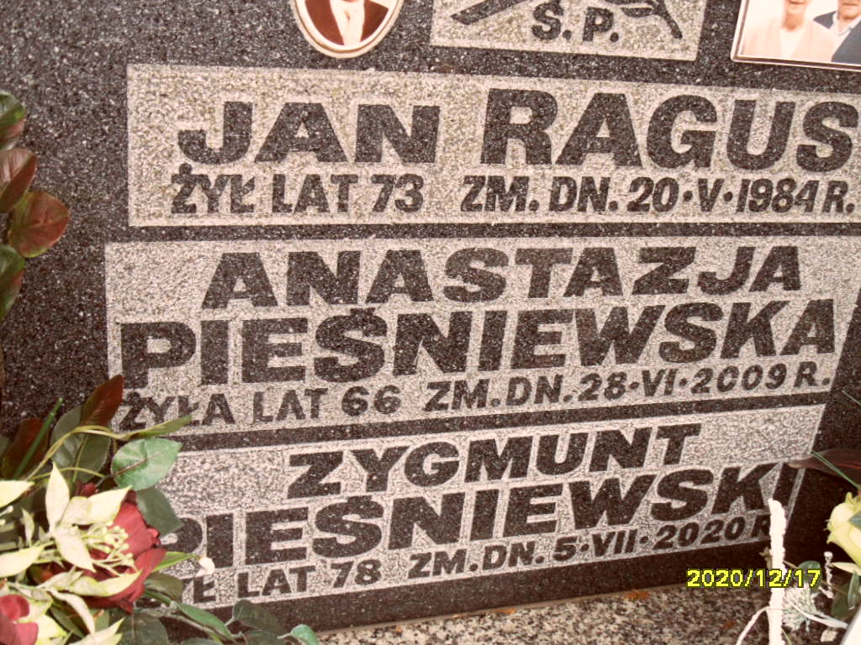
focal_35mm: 40
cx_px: 430
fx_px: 995
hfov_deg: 46.8
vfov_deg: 36.0
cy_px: 322
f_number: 3.6
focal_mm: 6.5
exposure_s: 1/45
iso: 200
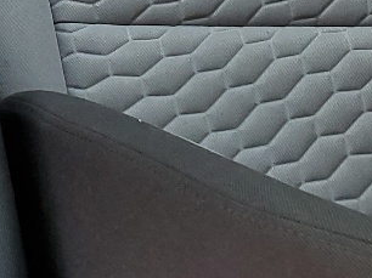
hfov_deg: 13.2
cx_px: -272
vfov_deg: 9.9
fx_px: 1460
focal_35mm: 136
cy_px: -324
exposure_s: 1/60.2
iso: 59
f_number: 1.5
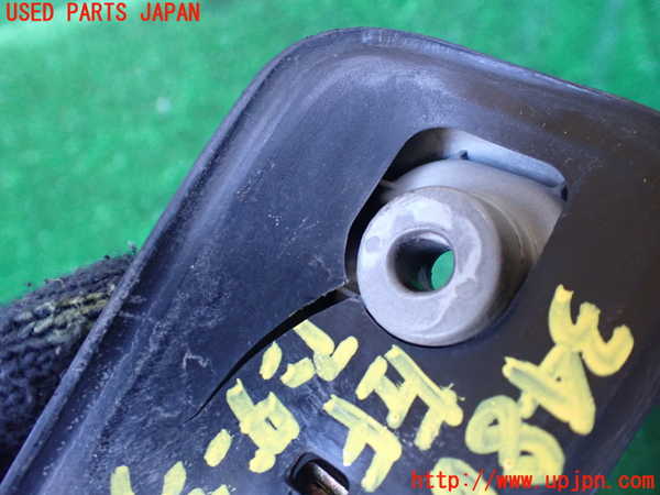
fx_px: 572
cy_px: 248
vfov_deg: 46.8
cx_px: 330
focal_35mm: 30
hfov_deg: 60.0
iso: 800
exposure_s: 1/100
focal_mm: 5.4
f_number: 2.3
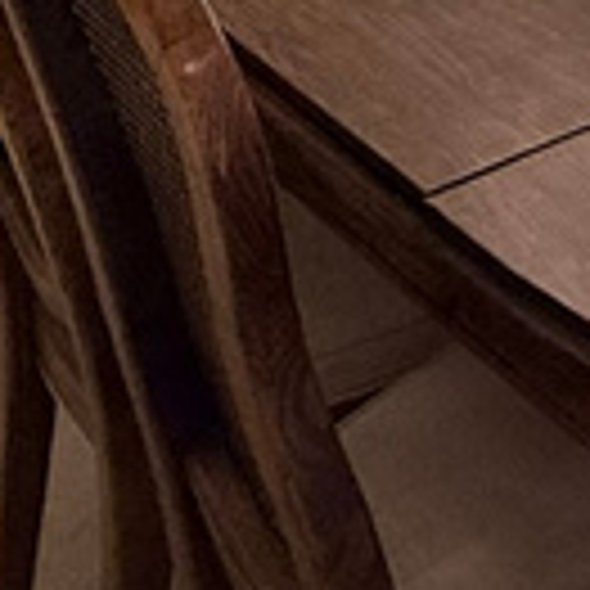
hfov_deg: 15.3
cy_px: -658
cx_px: 1085
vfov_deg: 14.3
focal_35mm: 97
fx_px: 1870
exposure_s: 1/120
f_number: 2.2
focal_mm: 2.22
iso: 200
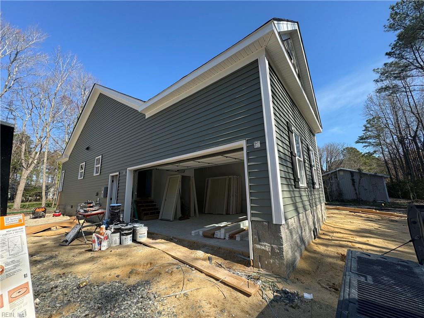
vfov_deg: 85.7
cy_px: 159
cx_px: 212
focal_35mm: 14
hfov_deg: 102.1
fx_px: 171
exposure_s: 1/515
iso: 40
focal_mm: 2.22
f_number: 2.2
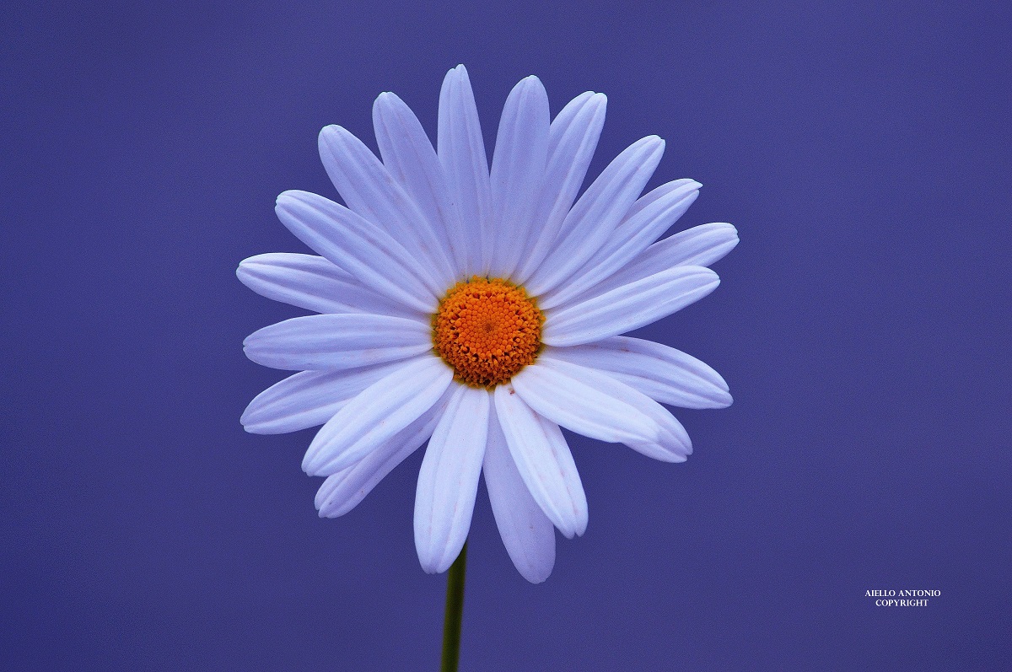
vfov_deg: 3.0
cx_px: 506
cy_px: 336
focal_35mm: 450
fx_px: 12634
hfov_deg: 4.6
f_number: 9
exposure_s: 1/125
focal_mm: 300
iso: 400
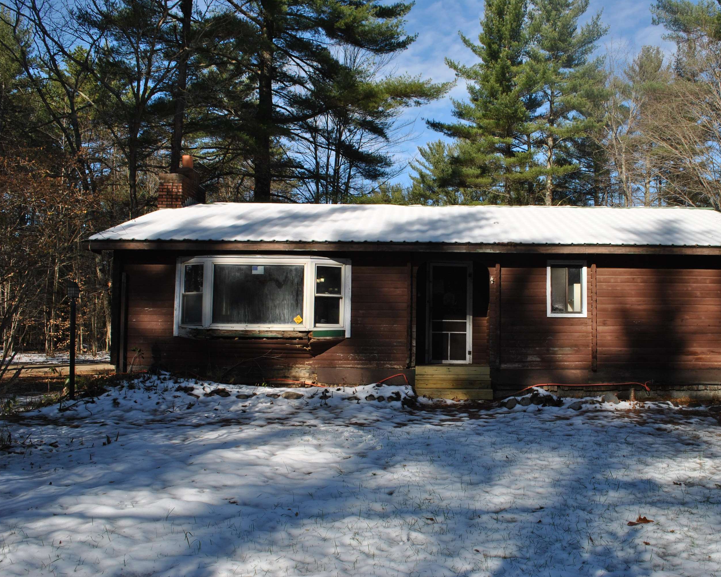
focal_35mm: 31
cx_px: 432
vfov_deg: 47.1
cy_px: 294
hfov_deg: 56.7
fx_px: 661
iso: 100
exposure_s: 1/250
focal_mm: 18
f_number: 8
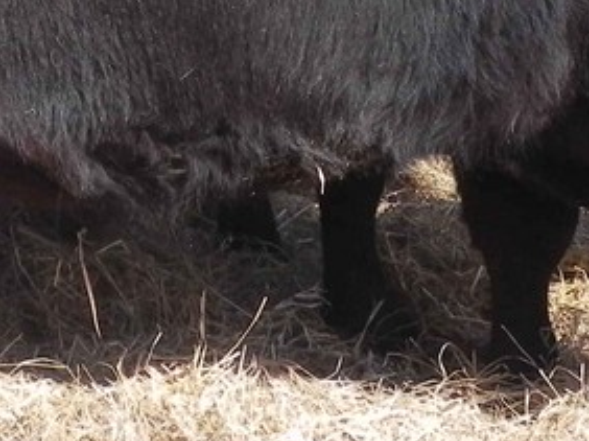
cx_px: 198
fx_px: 3213
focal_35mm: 189
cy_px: -136
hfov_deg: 10.5
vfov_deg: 7.8
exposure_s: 1/211
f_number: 5
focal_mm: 9.2
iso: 160
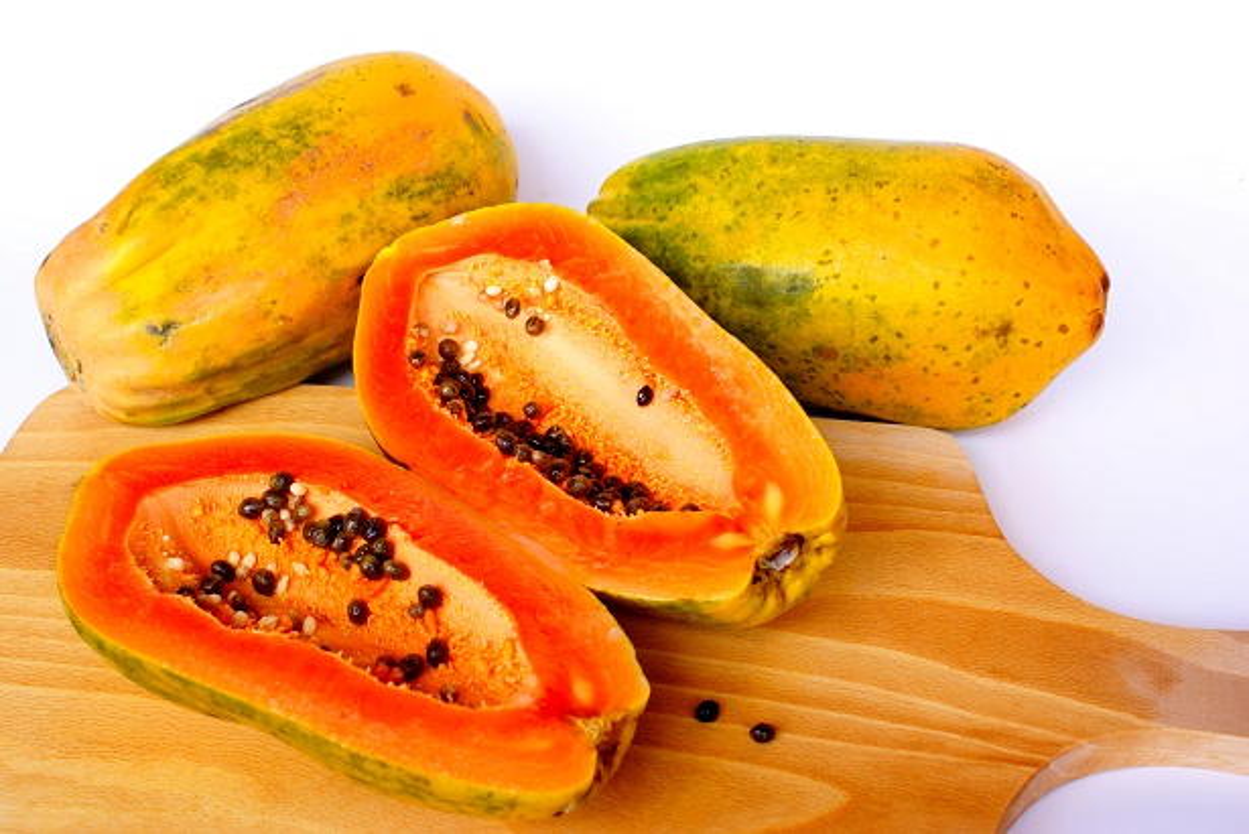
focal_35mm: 52
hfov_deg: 37.8
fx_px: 1823
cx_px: 624
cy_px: 417
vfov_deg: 25.8
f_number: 10
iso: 100
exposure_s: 1/25
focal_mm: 35
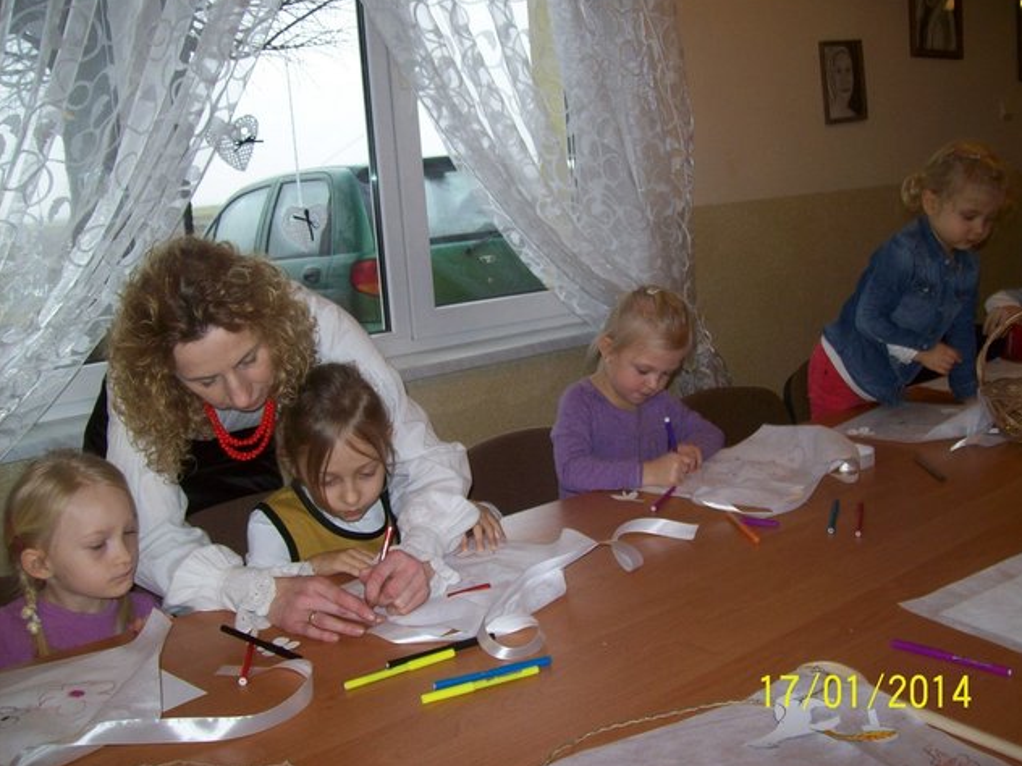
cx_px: 522
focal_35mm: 37
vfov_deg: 38.7
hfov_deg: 50.1
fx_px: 1092
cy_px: 376
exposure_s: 1/64
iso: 80
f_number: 2.7
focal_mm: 6
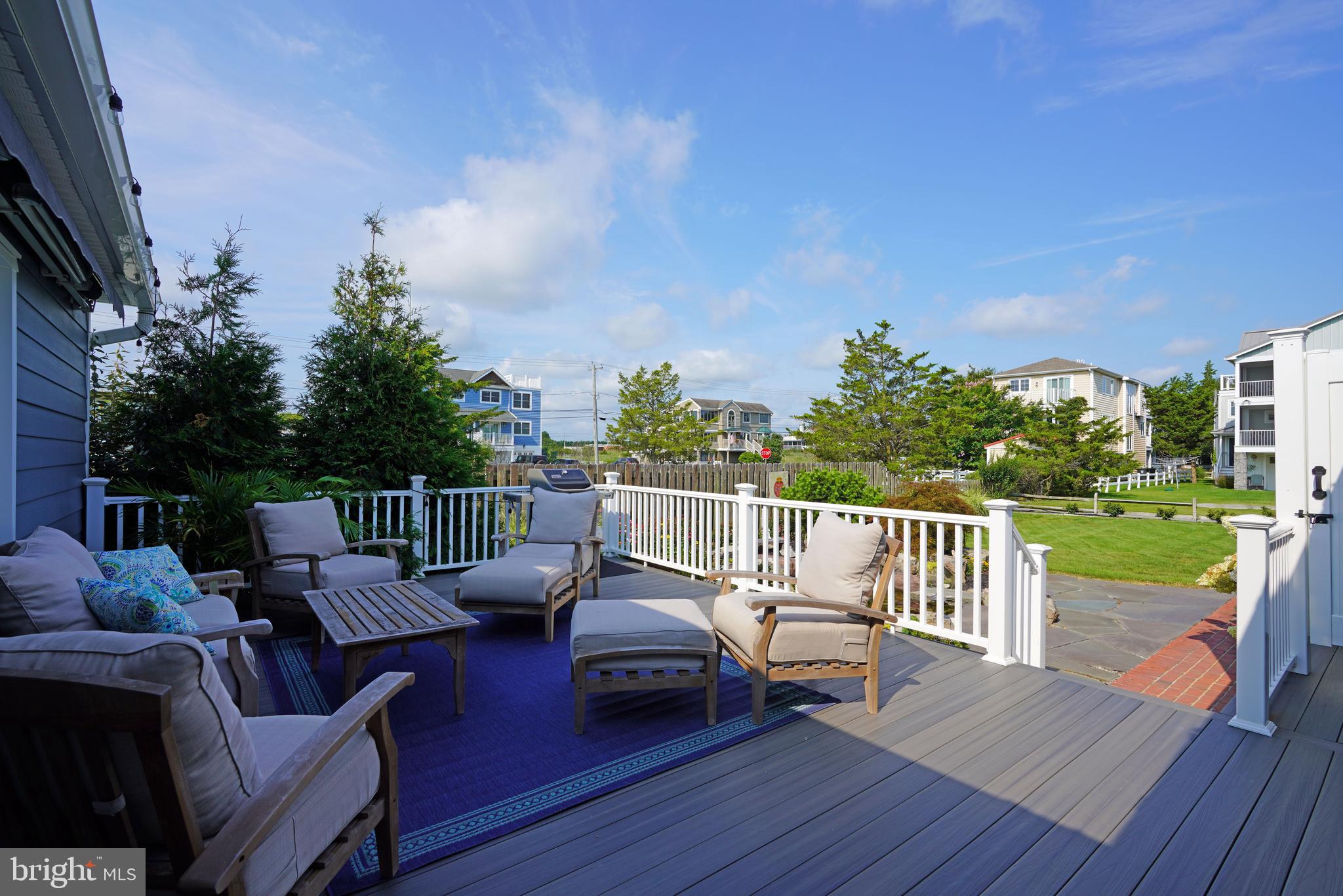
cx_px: 672
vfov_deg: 73.8
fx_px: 597
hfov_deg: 96.7
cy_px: 448
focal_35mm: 16
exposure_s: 1/160
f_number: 10
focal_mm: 16
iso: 100
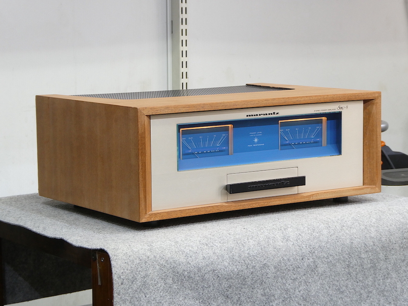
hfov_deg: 20.0
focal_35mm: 98
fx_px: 1155
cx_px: 204
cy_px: 153
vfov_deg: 15.1
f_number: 5
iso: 200
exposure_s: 1/10
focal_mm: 17.5
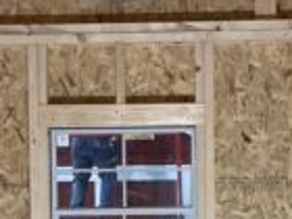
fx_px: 894
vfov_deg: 13.6
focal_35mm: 106
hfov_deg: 18.5
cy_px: 249
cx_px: 179
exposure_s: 1/60
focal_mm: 3
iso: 100
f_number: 1.8
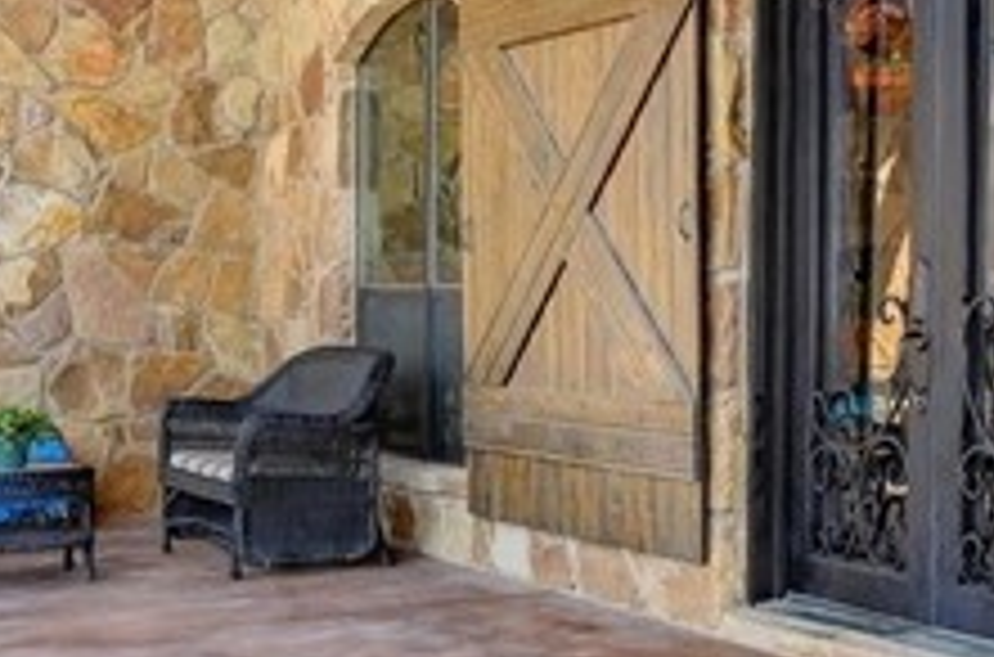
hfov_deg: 26.8
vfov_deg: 19.6
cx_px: 1113
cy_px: 306
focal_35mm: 69
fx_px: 1900
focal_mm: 14
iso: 1000
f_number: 9
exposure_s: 1/80
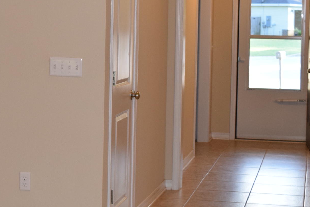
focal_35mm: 106
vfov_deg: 12.9
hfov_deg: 19.1
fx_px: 915
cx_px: 96
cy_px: 51
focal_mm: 29
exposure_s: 1/125
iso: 800
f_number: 5.6
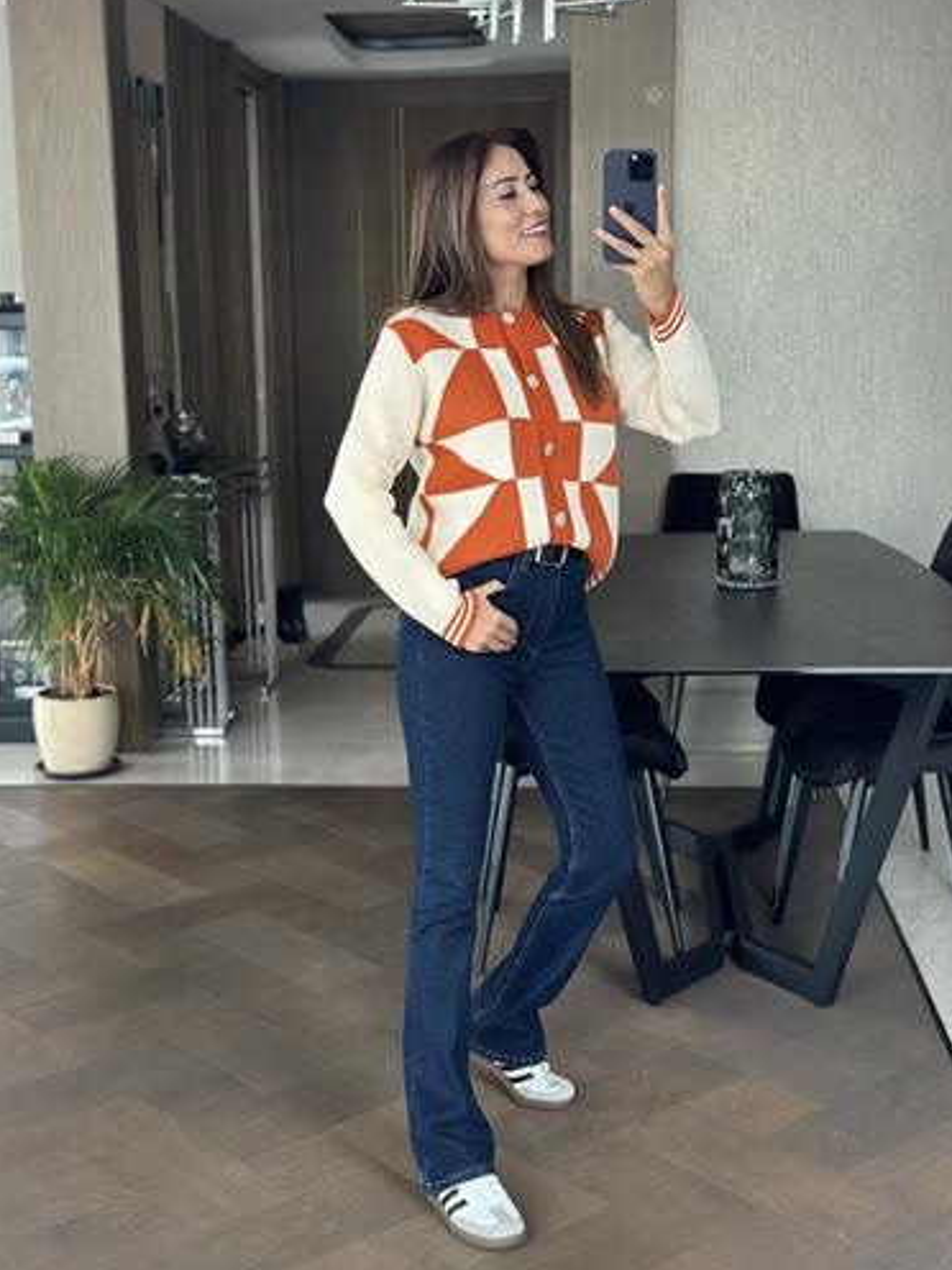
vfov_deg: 38.9
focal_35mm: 49
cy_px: 632
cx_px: 481
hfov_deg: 29.7
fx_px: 1797
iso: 400
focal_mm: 6.86
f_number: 1.78
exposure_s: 1/60
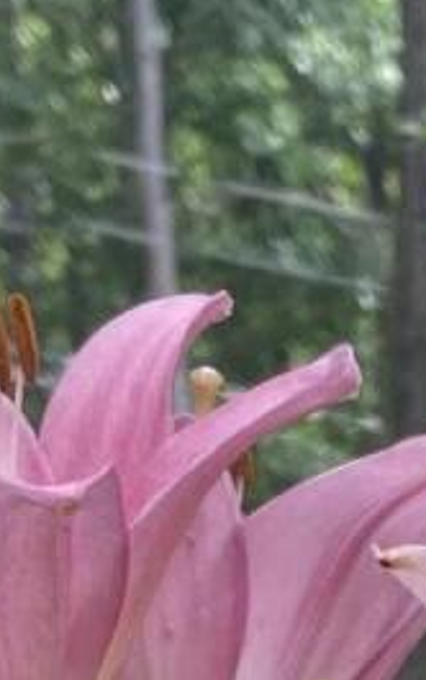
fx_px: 3857
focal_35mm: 208
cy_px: 1440
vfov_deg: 9.3
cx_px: 826
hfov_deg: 6.2
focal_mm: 4.25
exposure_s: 1/232
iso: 32
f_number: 1.8
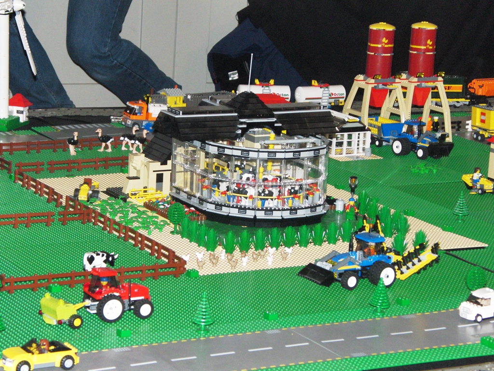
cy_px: 186
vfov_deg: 12.7
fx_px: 1670
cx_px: 247
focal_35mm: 117
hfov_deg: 16.8
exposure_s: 1/60
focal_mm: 20.8
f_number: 4.1
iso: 400
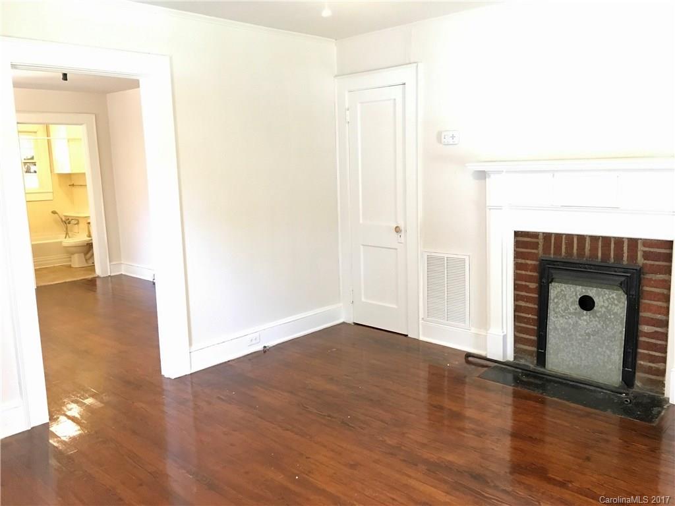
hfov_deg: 61.7
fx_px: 565
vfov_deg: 48.2
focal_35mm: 29
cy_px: 253
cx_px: 338
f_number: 2.2
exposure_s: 1/15
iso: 200
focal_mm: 4.15
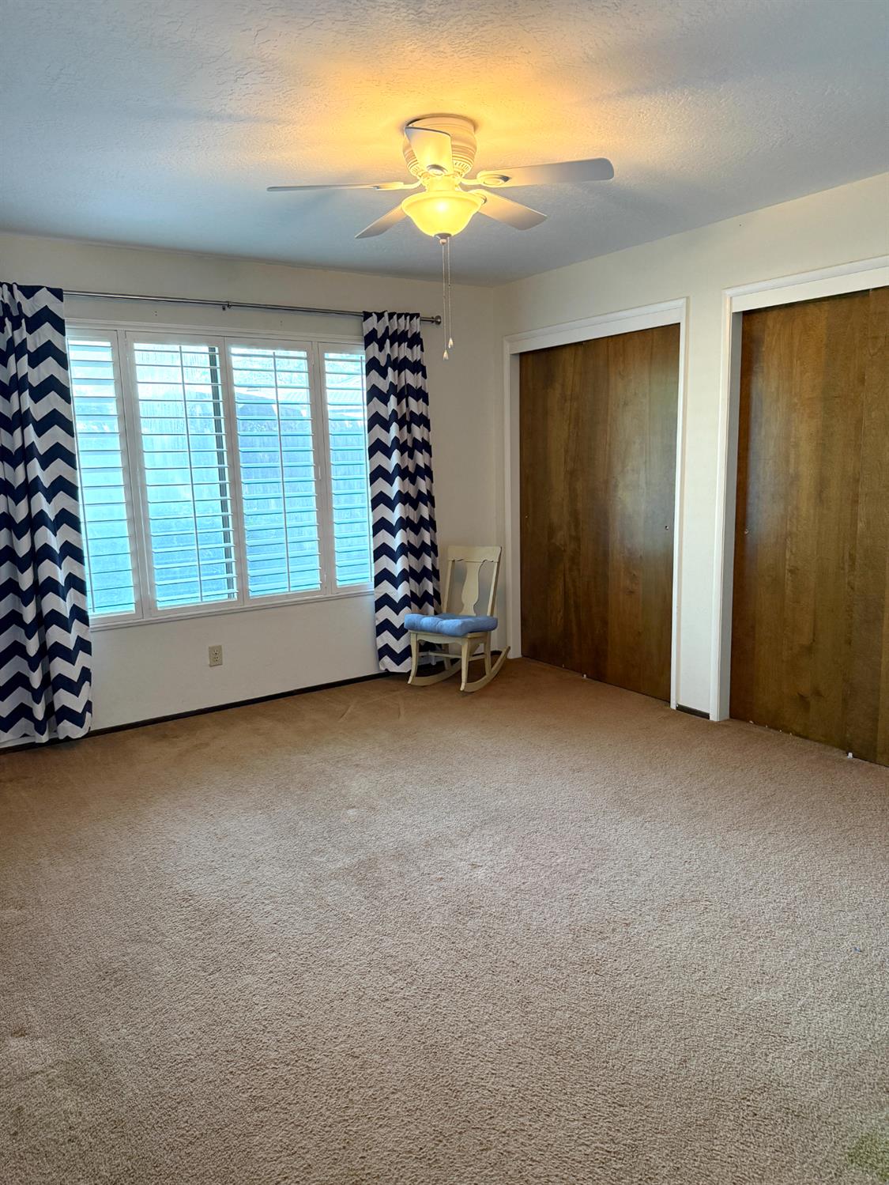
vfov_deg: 71.6
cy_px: 592
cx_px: 444
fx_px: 821
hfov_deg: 56.8
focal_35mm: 24
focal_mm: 6.76
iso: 200
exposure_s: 1/60
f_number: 1.78
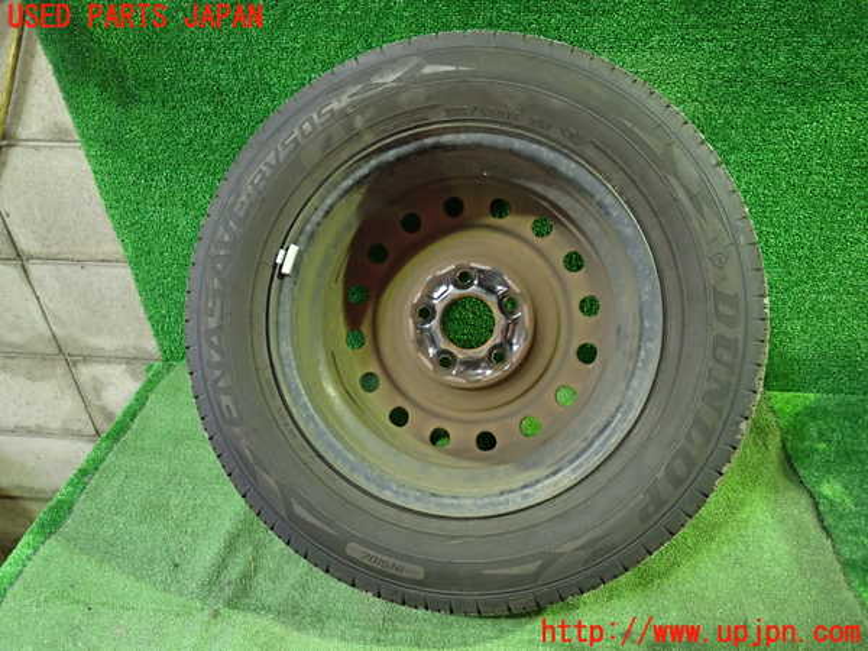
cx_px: 434
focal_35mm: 25
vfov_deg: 54.9
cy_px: 326
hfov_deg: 69.4
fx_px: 627
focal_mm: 4.5
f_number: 2
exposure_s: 1/30
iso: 800
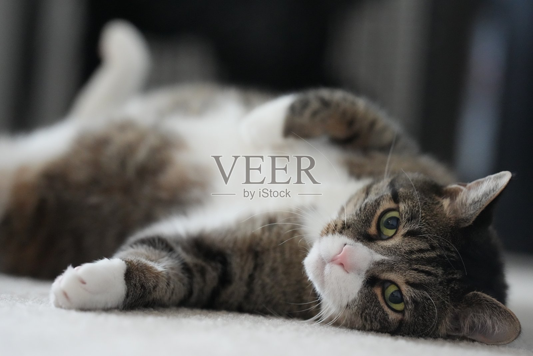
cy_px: 178
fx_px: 1999
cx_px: 266
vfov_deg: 10.2
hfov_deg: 15.2
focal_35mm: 135
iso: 12800
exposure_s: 1/160
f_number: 3.2
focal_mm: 135
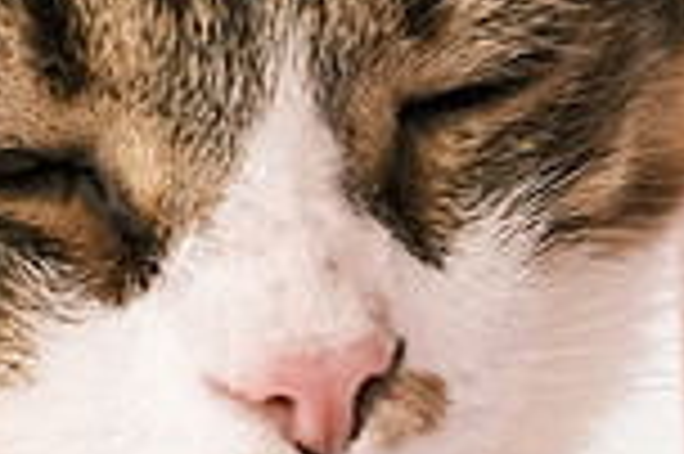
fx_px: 5105
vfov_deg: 5.1
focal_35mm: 269
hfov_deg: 7.6
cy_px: 292
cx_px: -83
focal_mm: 34
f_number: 2.8
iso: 1600
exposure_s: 1/200
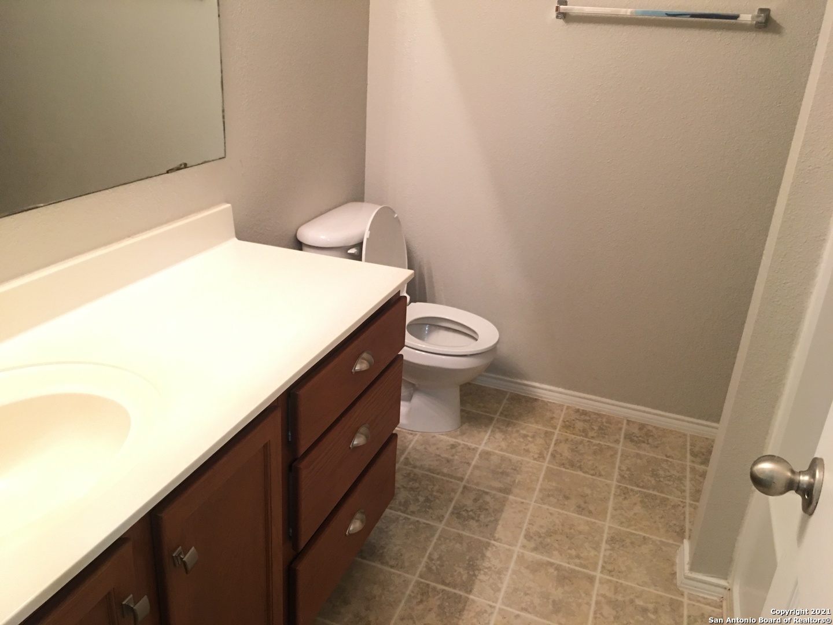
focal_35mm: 29
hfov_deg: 61.7
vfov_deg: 48.2
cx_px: 416
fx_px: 698
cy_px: 312
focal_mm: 4.15
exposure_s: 1/15
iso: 80
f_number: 2.2
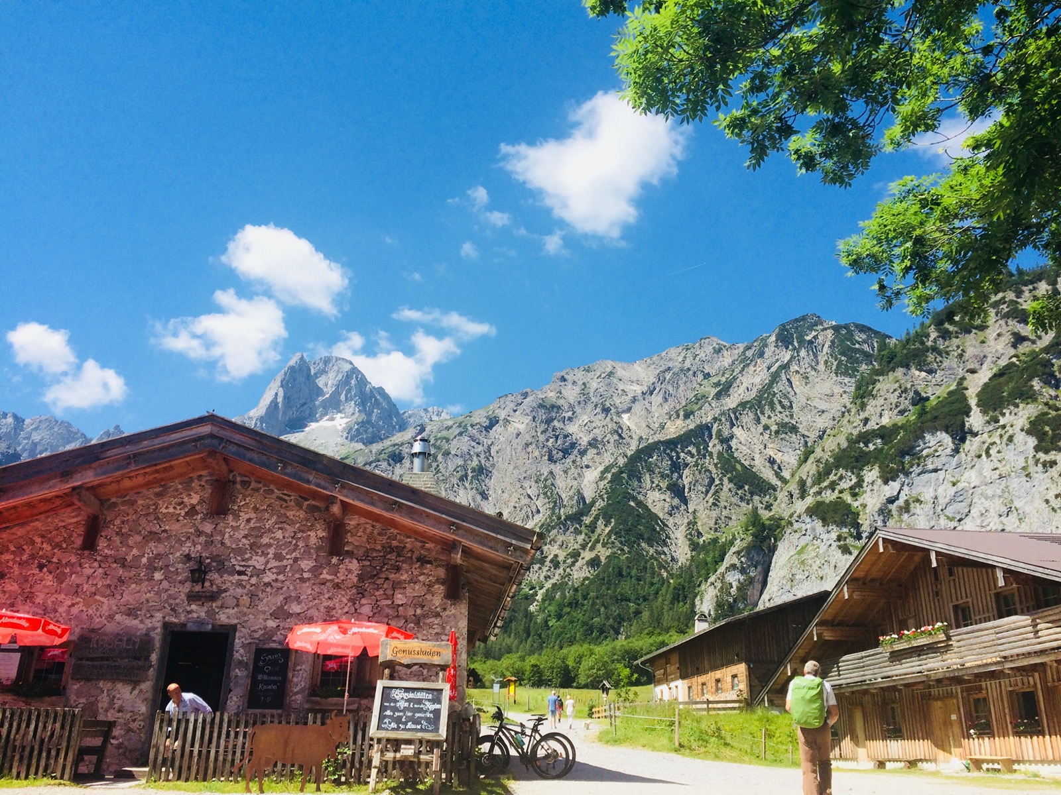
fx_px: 889
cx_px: 530
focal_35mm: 29
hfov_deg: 61.7
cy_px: 398
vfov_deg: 48.2
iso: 32
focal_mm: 4.15
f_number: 2.2
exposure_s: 1/1786
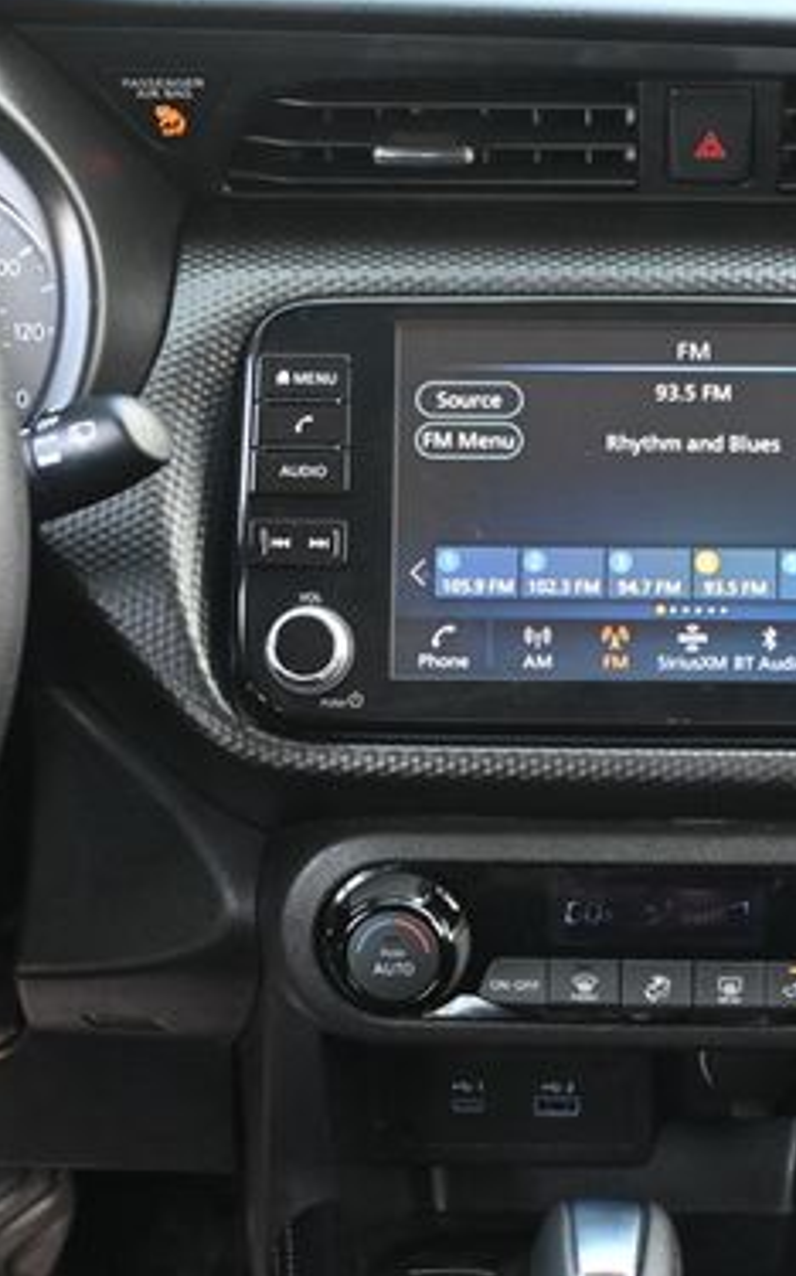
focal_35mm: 73
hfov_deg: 17.6
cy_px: 698
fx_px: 2537
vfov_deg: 28.2
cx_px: 667
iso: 2000
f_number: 4.5
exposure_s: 1/125
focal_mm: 28
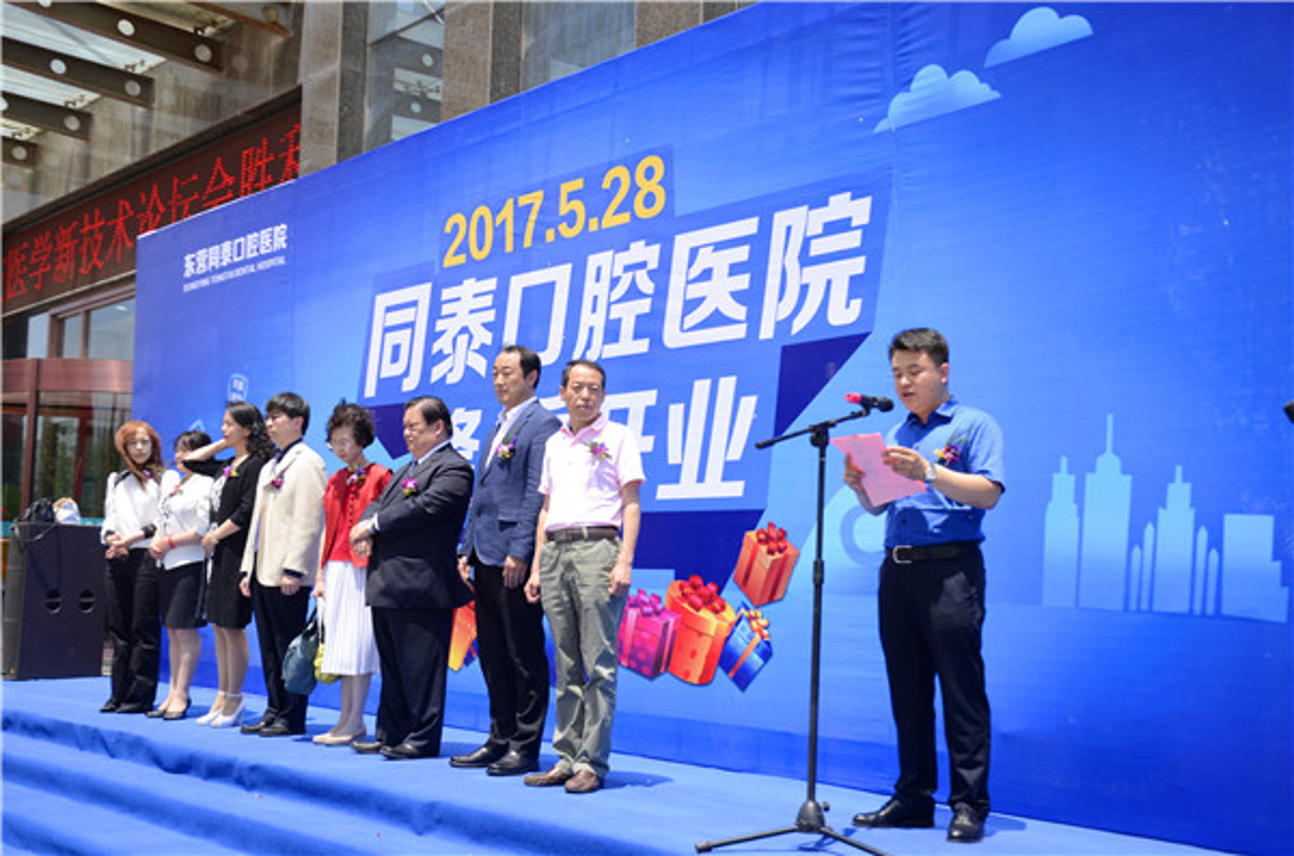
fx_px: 1506
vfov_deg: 31.7
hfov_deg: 46.5
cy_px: 428
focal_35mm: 42
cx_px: 647
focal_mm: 28
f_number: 5
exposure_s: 1/320
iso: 100
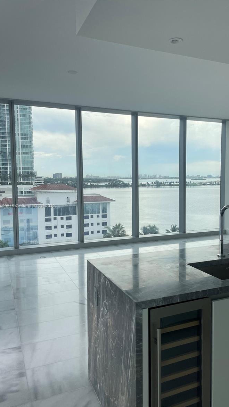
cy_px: 206
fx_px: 313
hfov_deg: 39.8
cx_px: 148
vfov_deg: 66.1
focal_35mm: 29
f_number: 1.6
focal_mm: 4.2
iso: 32
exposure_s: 1/716
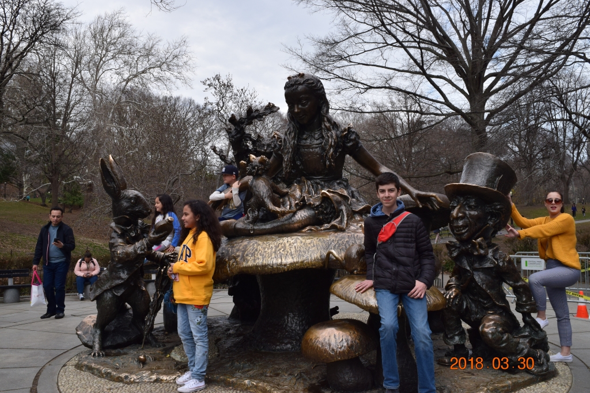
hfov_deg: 59.5
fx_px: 516
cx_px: 295
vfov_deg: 41.7
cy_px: 196
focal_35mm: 32
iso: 400
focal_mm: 21
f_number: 11
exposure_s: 1/500
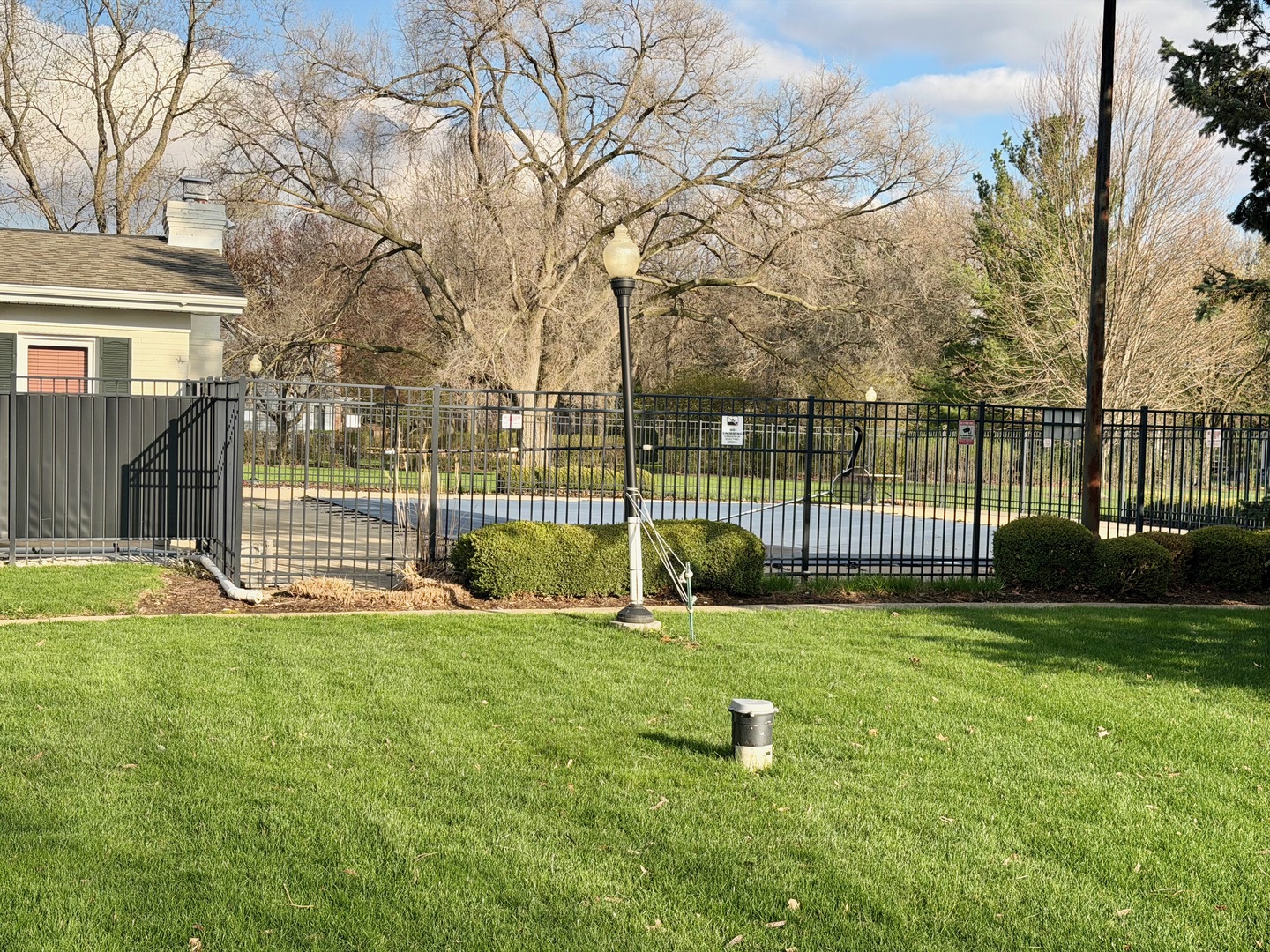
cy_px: 476
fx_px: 1761
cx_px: 635
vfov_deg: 30.3
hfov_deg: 39.7
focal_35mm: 48
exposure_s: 1/2667
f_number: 1.78
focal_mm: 6.76
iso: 80
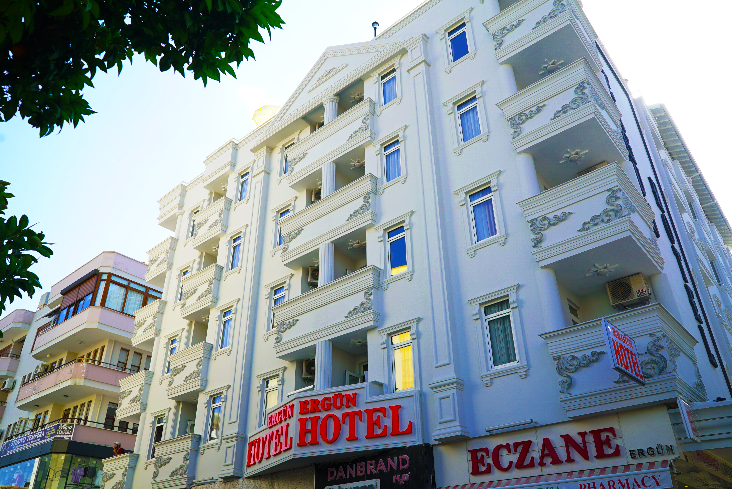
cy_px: 244
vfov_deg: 46.5
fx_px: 570
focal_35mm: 28
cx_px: 366
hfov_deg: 65.4
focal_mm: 28
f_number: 7.1
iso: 100
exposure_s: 1/125
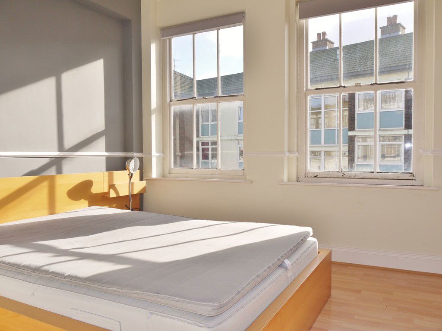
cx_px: 221
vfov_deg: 49.7
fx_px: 358
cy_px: 166
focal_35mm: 28
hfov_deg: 63.4
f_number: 7.1
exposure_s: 1/160
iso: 100
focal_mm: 14
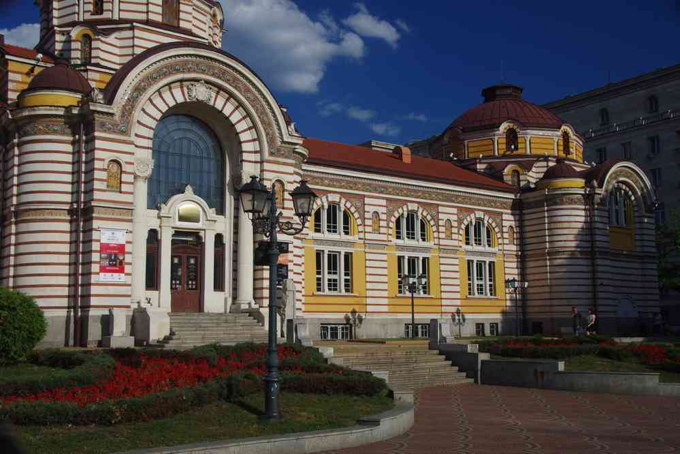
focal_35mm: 40
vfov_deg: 33.1
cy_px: 227
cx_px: 340
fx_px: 762
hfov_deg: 48.1
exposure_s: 1/125
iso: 200
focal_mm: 26.9
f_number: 11
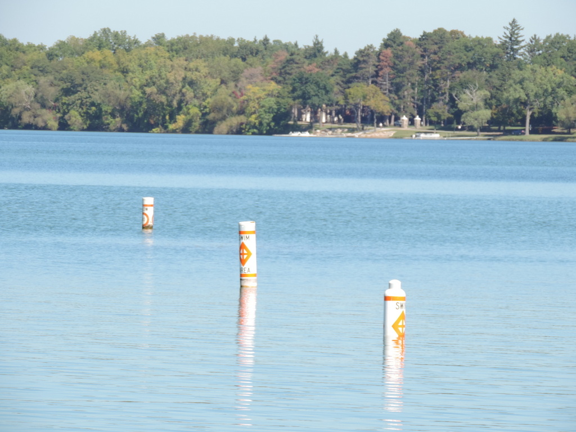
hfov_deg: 6.6
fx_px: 4992
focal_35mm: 300
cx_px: 288
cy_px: 216
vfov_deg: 5.0
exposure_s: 1/250
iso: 80
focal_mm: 53.5
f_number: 4.8
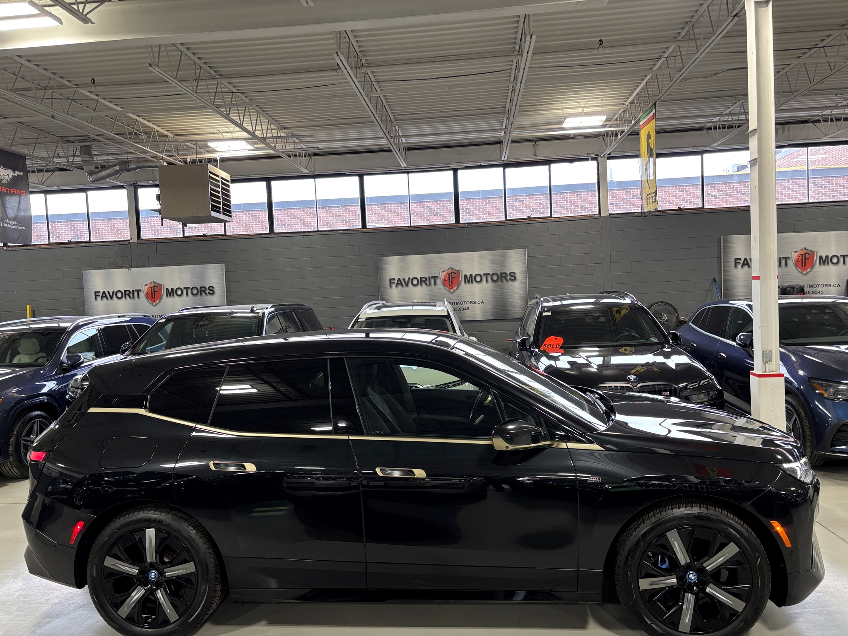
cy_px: 318
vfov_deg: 53.1
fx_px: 637
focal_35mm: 26
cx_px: 424
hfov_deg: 67.3
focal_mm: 5.96
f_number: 1.6
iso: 80
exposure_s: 1/60
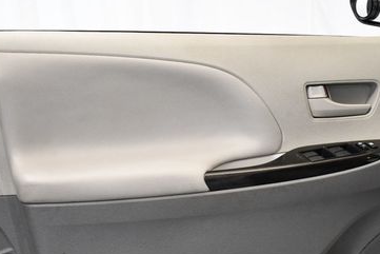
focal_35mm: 71
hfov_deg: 28.4
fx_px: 750
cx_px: 222
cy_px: 216
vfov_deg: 19.0
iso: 1800
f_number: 3.5
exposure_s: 1/125
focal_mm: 20
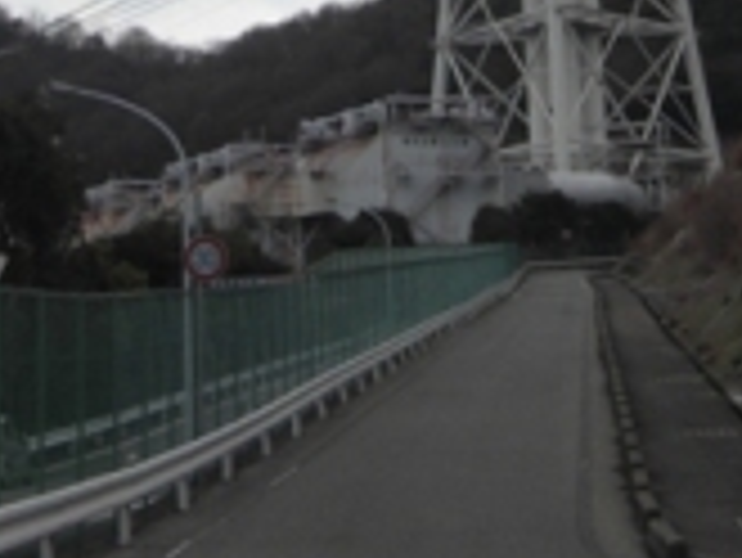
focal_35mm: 118
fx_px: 2531
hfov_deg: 16.7
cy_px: -259
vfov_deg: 12.0
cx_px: 292
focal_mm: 6.9
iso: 50
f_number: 8
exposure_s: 1/160
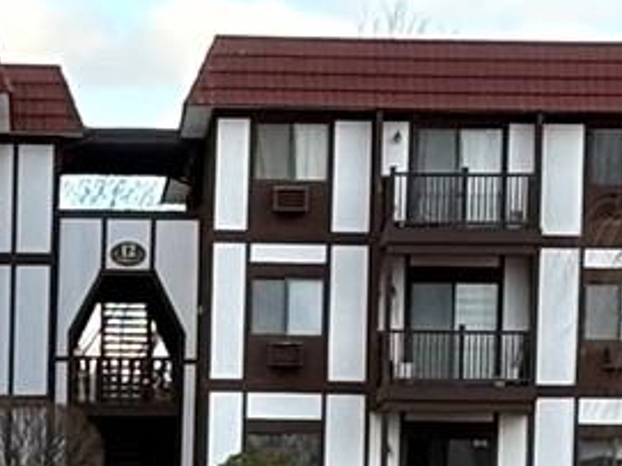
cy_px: 1370
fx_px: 7059
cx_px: -101
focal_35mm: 393
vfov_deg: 3.7
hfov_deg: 5.0
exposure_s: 1/485
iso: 50
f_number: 1.6
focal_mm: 5.96
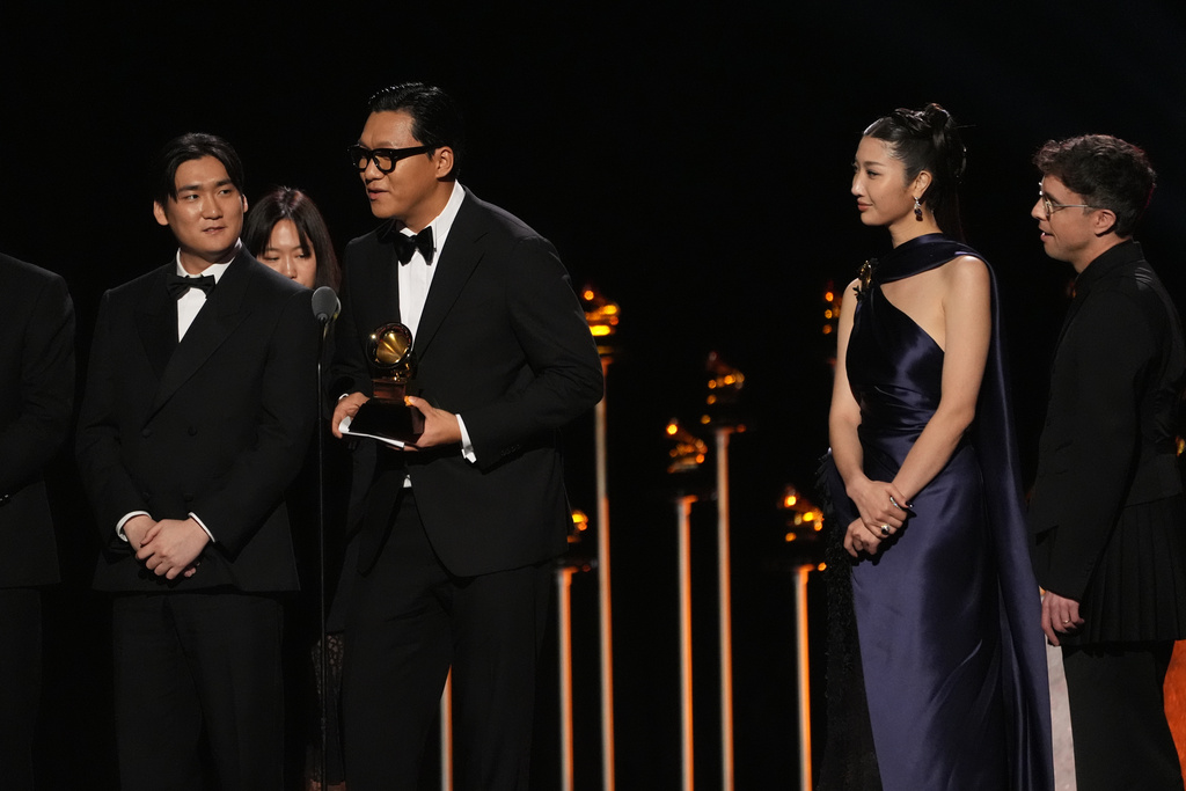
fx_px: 12586
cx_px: 593
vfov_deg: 3.6
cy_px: 396
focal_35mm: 382
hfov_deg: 5.4
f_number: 5.6
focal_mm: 382
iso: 6400
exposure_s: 1/250
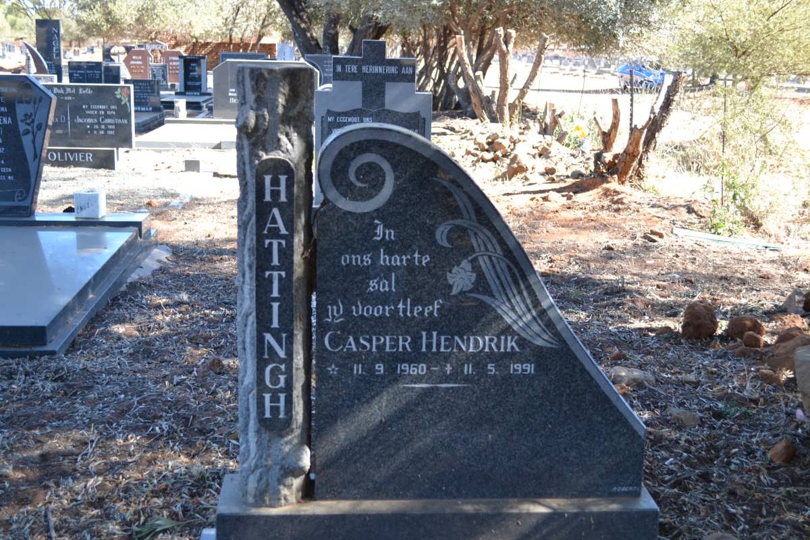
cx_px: 405
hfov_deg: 45.0
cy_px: 270
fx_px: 979
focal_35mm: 44
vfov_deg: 30.8
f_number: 4.5
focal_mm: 29
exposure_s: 1/60
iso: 400
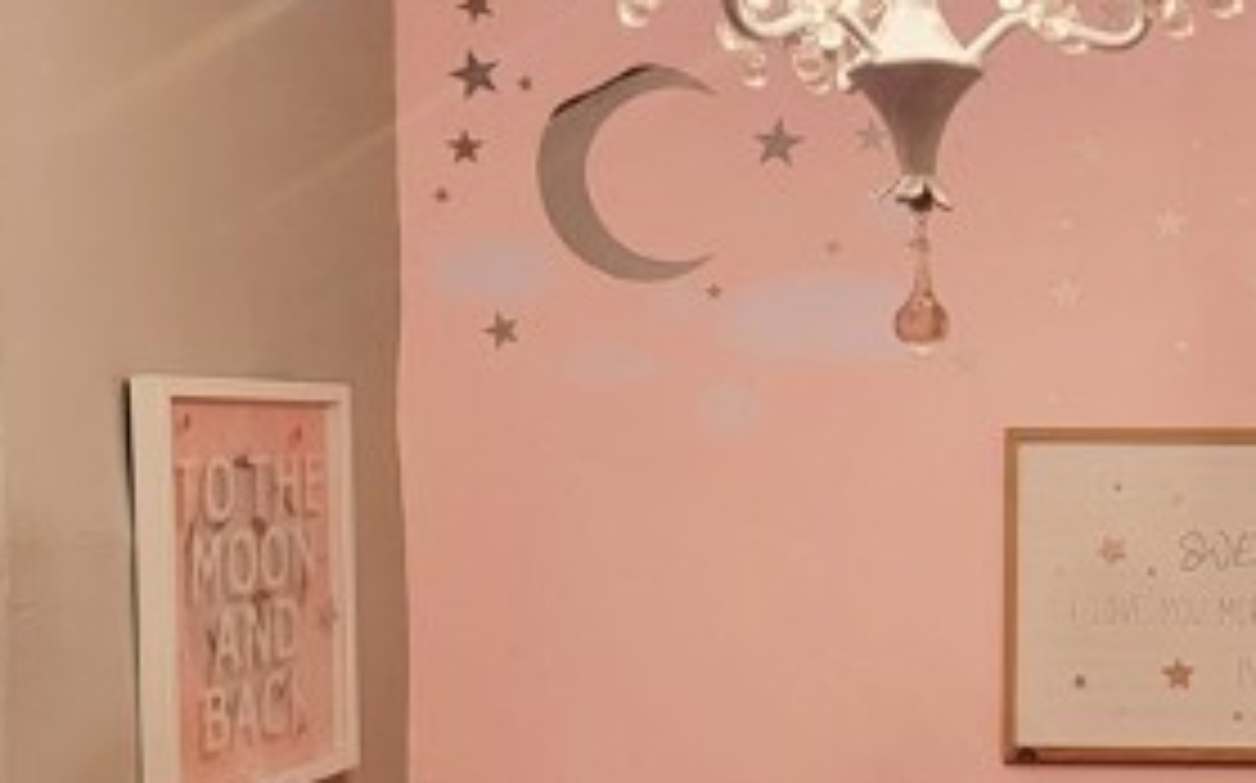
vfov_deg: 18.5
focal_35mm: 70
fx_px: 2395
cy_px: 558
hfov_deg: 27.6
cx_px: 1265
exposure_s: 1/60.2
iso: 160
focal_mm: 6.7
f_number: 1.8
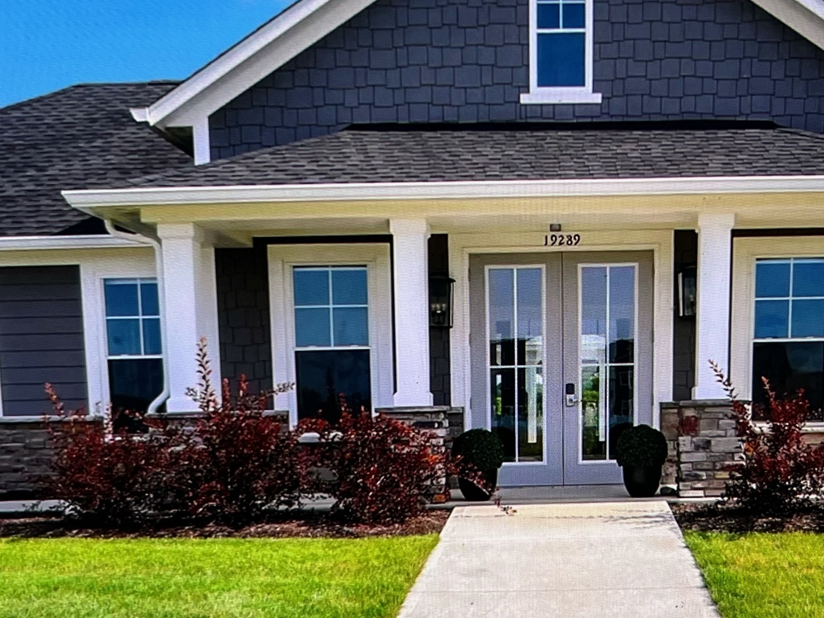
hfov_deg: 33.5
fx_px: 1357
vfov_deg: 25.7
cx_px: 533
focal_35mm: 57
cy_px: 329
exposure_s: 1/60
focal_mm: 5.7
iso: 160
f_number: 1.5
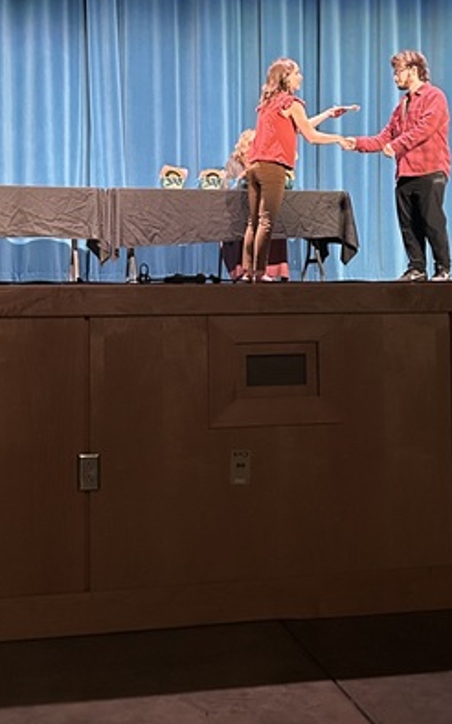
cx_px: 248
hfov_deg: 23.1
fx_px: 1105
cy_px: 268
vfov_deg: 36.1
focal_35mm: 56
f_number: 1.5
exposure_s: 1/40
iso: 500
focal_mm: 5.7
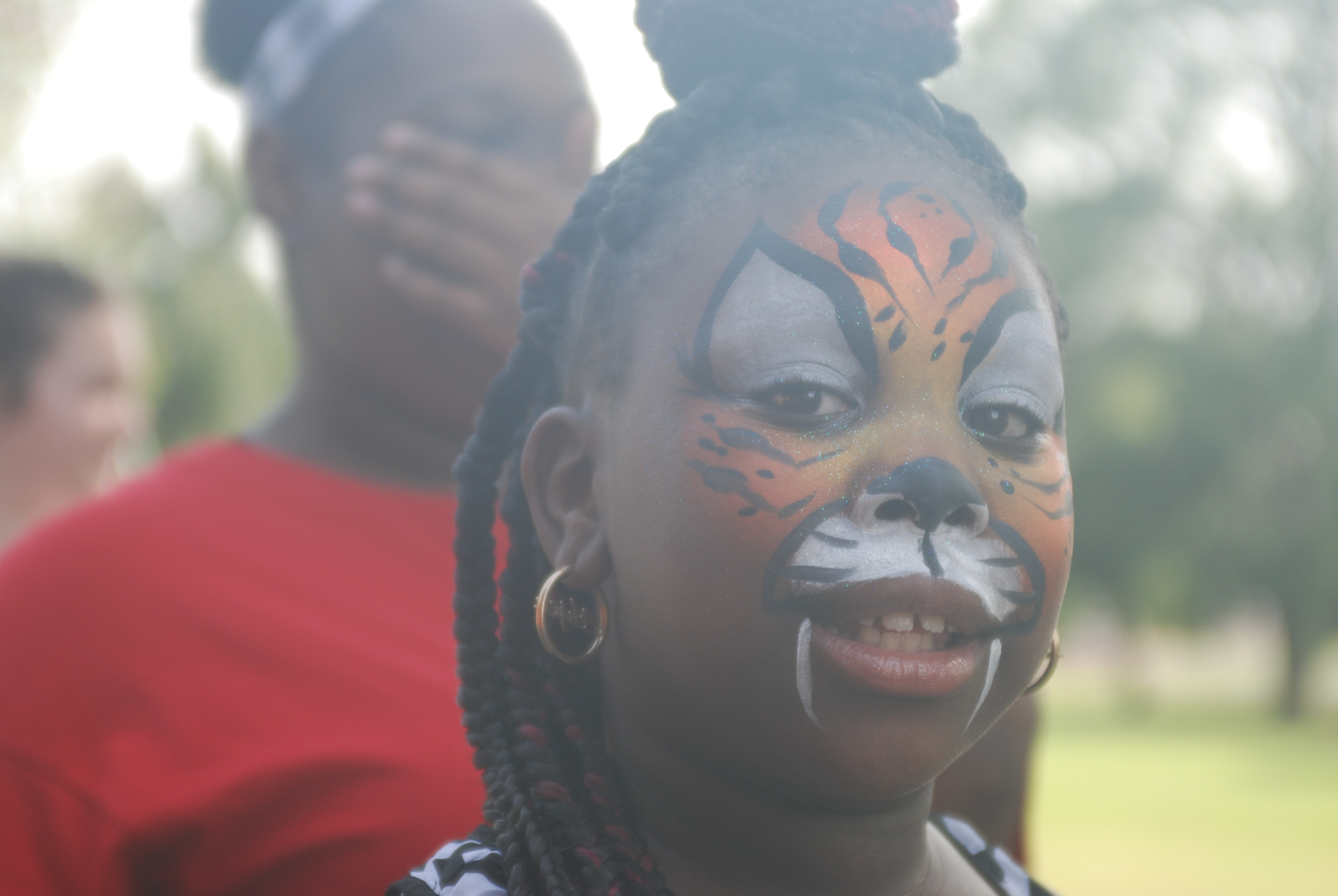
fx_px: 4744
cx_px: 669
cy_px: 448
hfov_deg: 16.1
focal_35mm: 128
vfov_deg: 10.8
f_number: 4.5
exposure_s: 1/200
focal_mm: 85
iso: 200
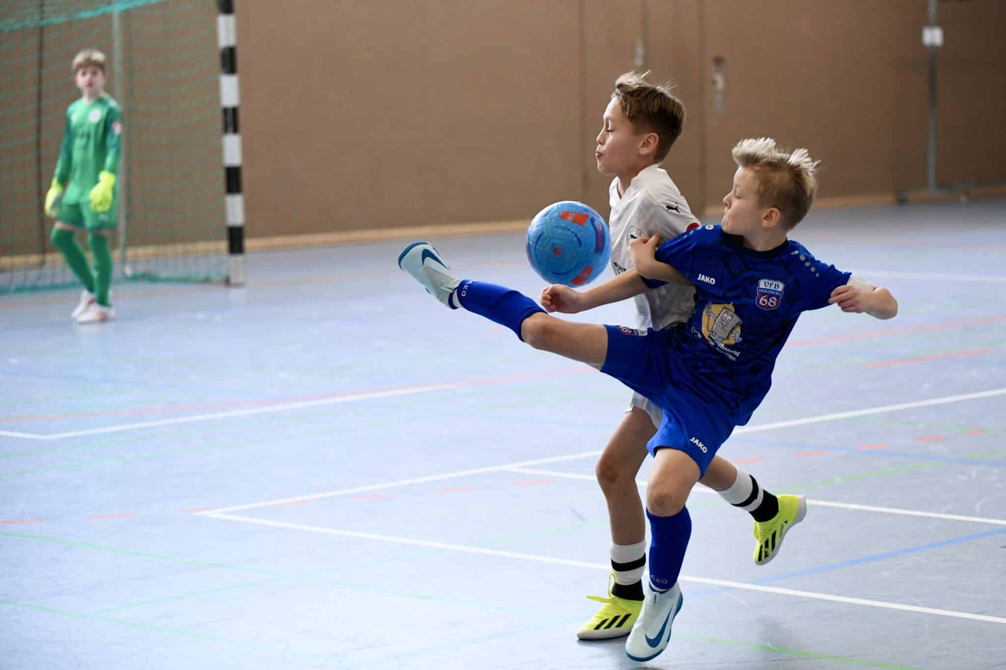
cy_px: 335
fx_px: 2515
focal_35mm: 90
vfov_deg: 15.2
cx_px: 503
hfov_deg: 22.6
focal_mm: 90
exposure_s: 1/1600
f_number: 2.8
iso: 3600
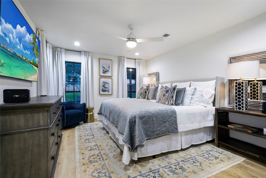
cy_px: 89
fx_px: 111
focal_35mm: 15
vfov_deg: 77.3
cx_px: 133
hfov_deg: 100.4
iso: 320
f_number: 5
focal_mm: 10
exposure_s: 1/60
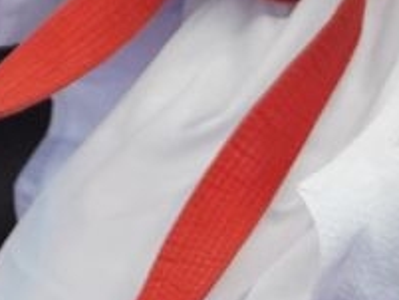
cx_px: 933
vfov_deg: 1.2
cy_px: -717
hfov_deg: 1.6
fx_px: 14094
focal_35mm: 1222
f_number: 2.8
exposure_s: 1/1000
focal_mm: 142
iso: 3200
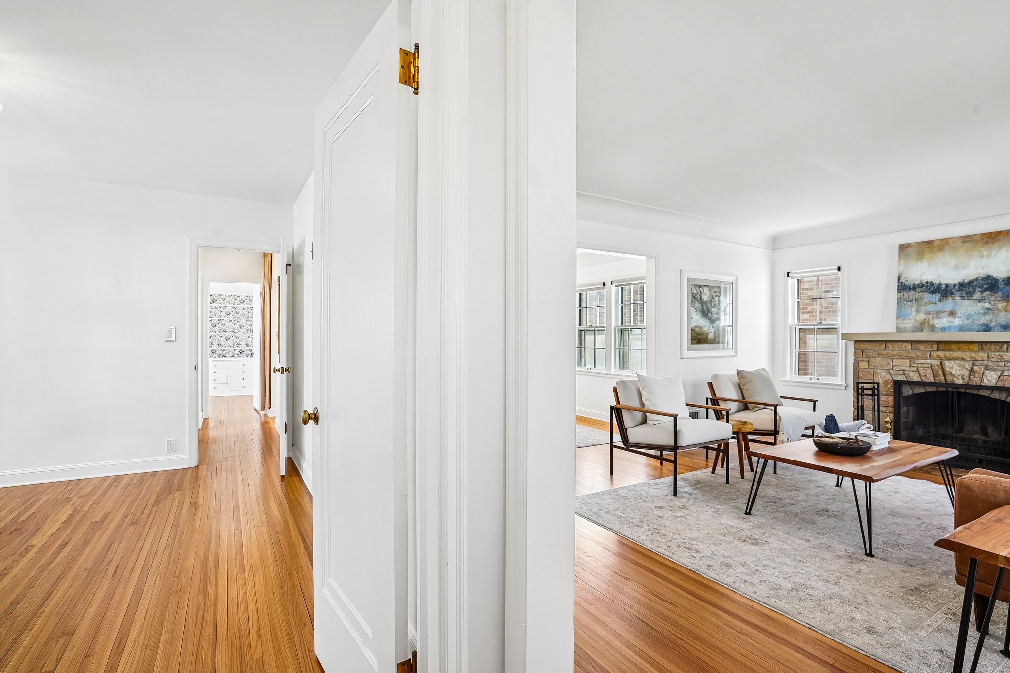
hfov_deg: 96.7
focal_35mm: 16
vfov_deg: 73.7
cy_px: 336
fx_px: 449
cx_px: 505
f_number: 8
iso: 400
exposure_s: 1/30
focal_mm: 16
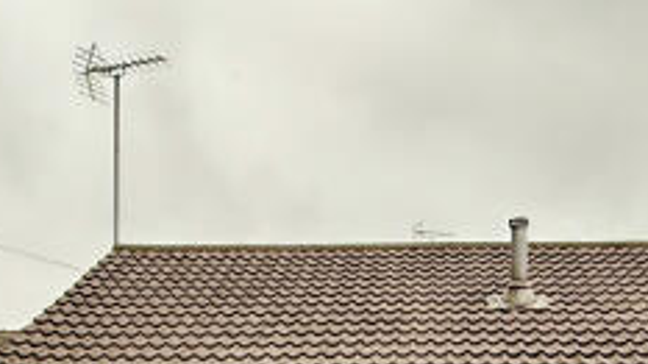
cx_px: 403
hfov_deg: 31.3
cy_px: 508
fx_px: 1151
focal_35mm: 67
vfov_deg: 16.7
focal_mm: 2.22
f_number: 2.2
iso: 80
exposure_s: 1/99
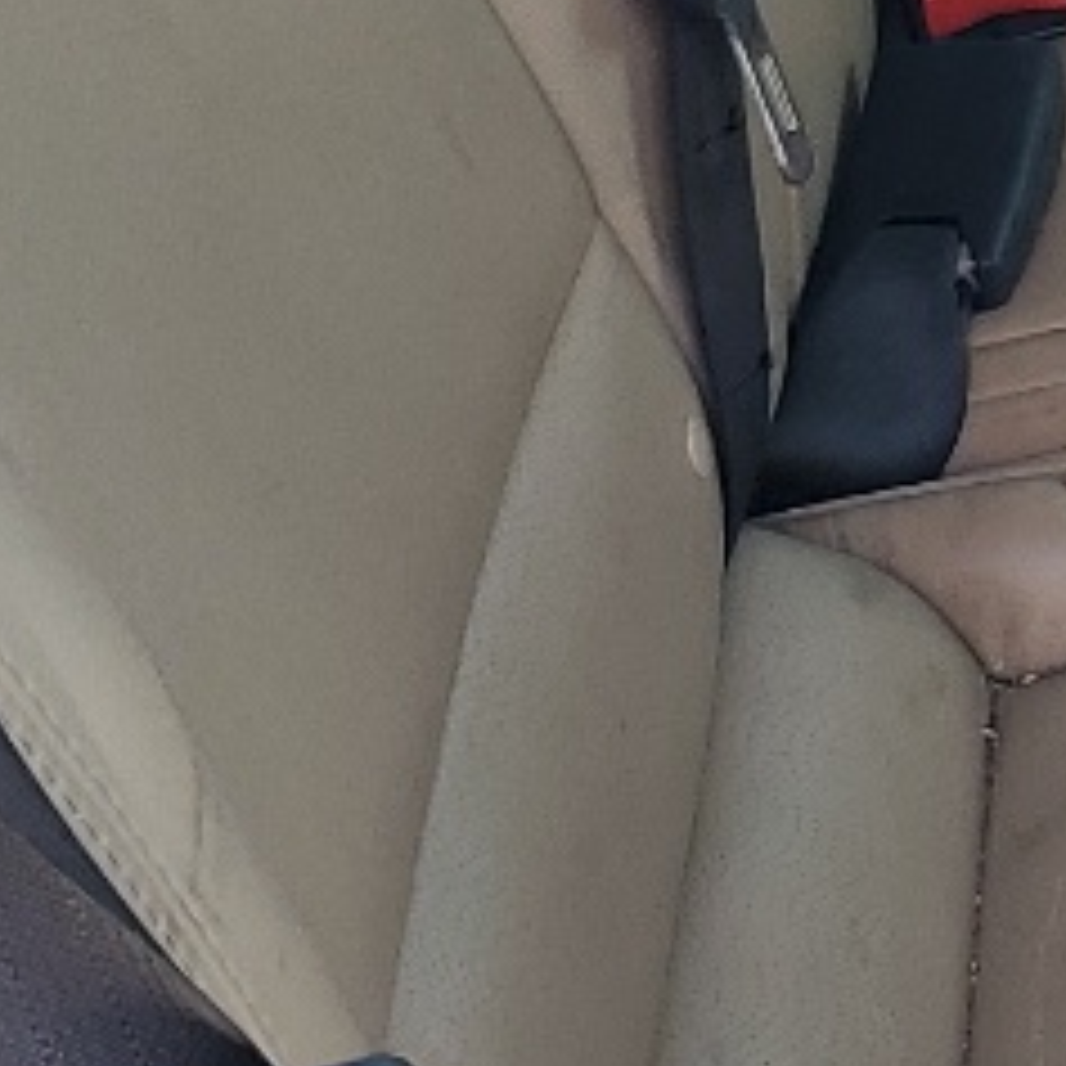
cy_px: -135
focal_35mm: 155
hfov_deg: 10.7
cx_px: 1763
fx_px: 5400
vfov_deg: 11.1
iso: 50
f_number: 1.5
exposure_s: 1/161
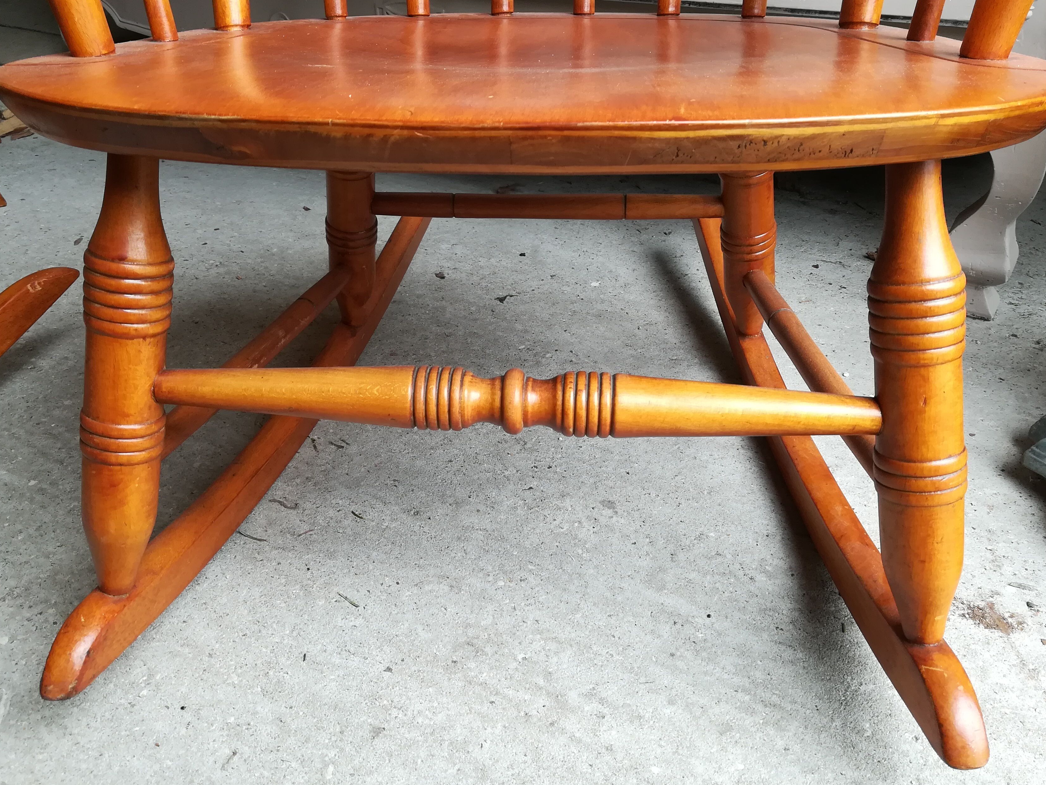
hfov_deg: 58.3
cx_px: 494
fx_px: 937
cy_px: 380
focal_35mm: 31
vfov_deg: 45.4
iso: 80
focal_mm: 3.83
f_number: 2.2
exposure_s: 1/60
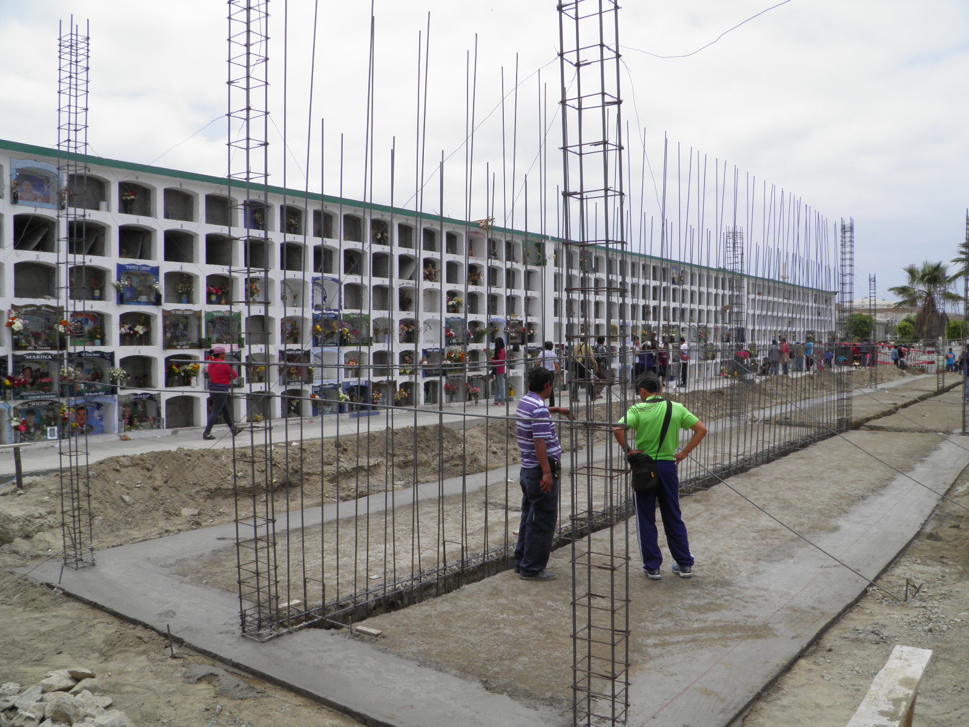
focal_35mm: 28
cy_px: 364
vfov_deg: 49.7
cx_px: 484
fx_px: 784
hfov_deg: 63.4
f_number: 5.7
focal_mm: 4.9
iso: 50
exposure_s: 1/400
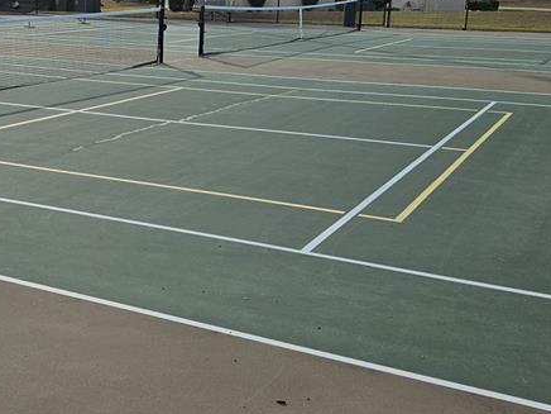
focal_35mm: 54
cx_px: 110
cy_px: 173
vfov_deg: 27.0
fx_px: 860
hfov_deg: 34.5
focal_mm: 5.4
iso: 25
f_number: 1.8
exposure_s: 1/3345
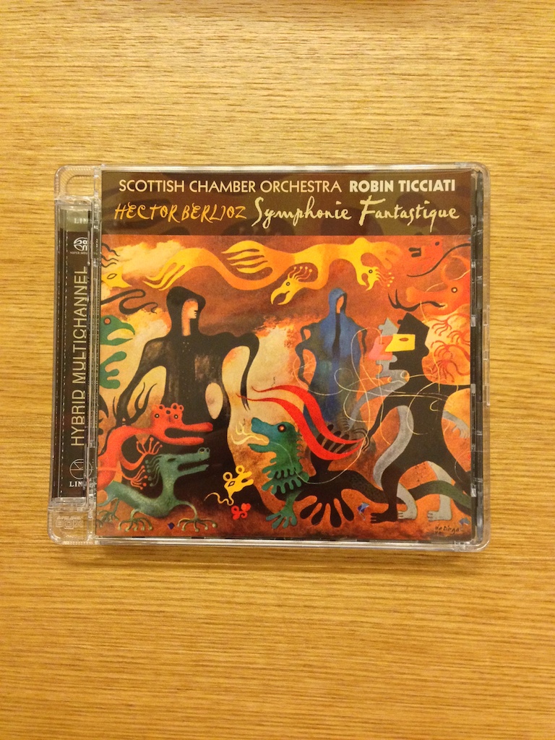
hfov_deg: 42.9
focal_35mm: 33
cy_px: 370
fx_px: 705
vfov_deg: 55.4
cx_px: 278
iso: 400
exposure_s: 1/15
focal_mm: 4.12
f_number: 2.4
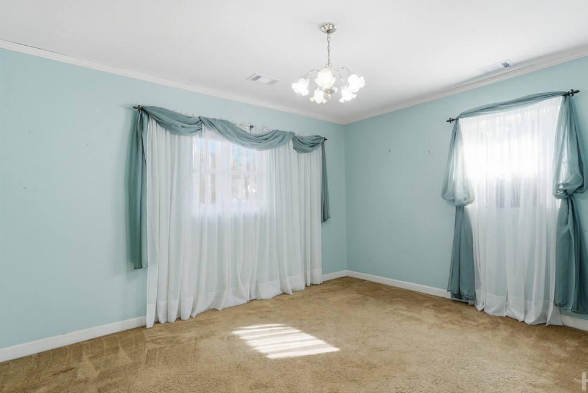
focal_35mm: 18
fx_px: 294
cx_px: 330
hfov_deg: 89.5
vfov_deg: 67.4
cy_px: 206
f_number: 9
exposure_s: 1/500
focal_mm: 16
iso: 320
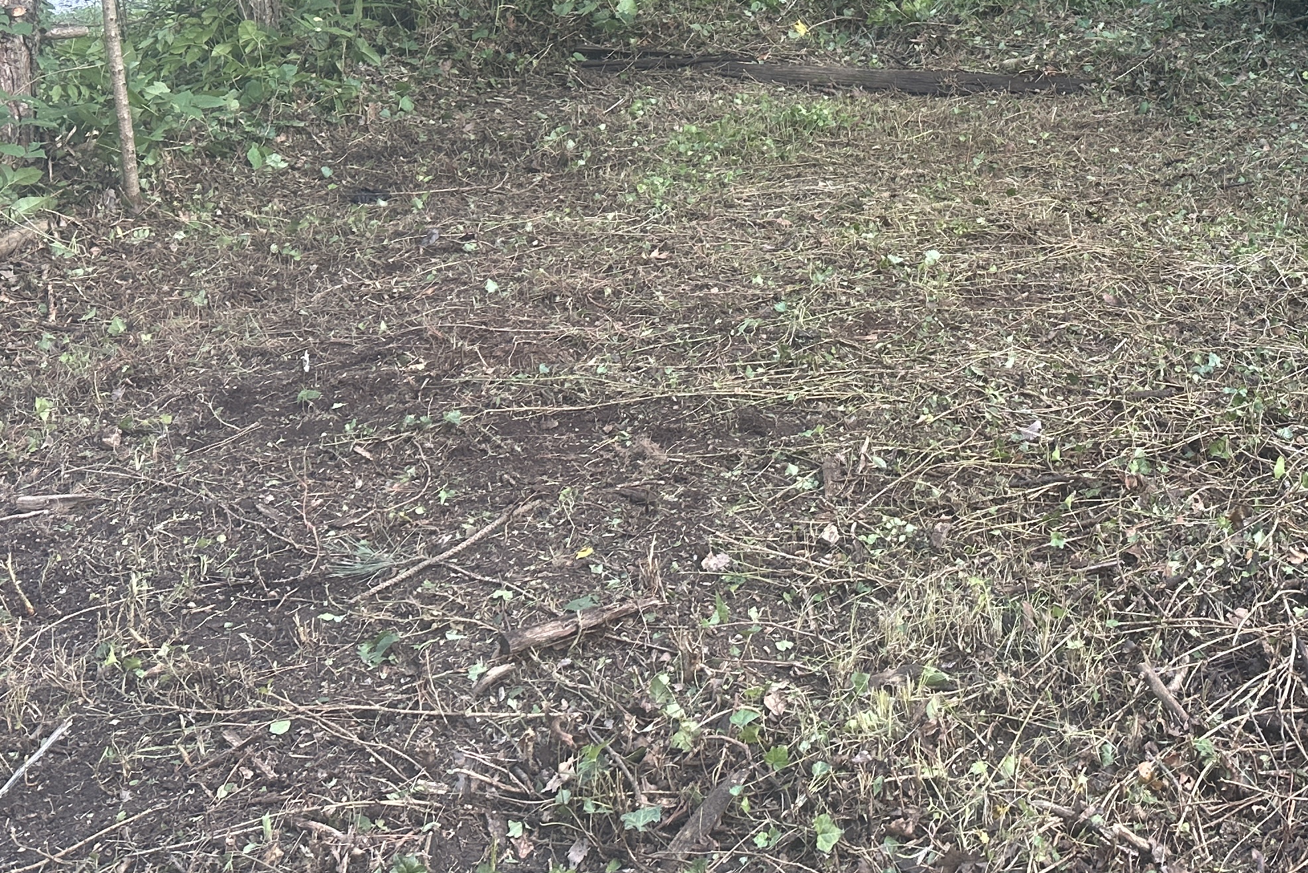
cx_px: 1050
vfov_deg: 25.1
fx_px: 1853
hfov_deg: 37.5
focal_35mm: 51
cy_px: -22
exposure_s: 1/121
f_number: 1.78
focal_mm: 6.86
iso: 125
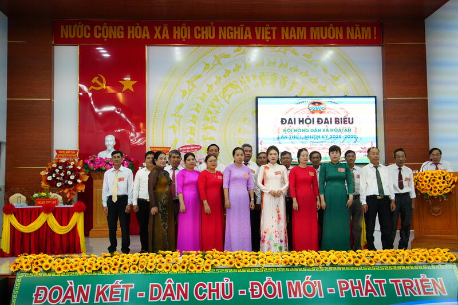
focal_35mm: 38
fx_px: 483
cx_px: 229
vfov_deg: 35.0
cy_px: 152
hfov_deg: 50.7
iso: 6400
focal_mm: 38
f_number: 4.5
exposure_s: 1/320
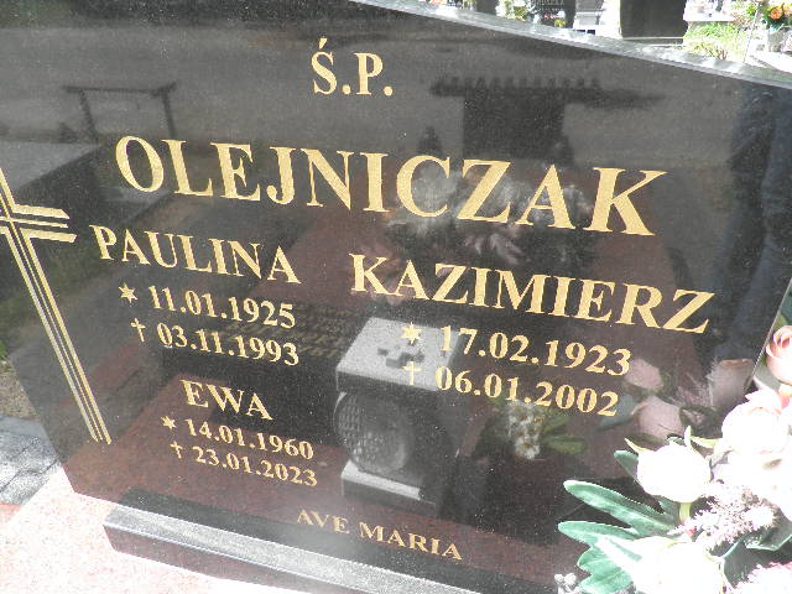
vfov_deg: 56.8
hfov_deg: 71.6
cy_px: 297
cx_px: 396
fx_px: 549
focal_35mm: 24
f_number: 3.3
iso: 64
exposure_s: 1/200
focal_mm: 4.3
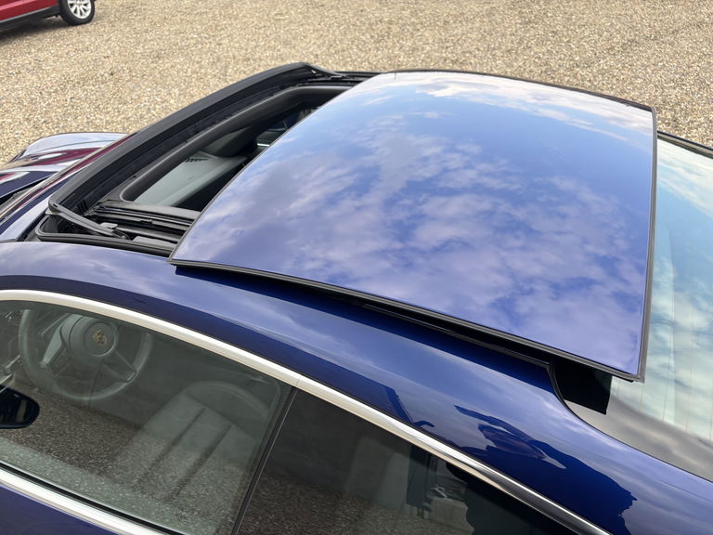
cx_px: 356
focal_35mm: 26
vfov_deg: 53.1
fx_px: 536
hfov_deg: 67.3
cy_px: 268
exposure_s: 1/486
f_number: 1.6
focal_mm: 5.96
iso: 50
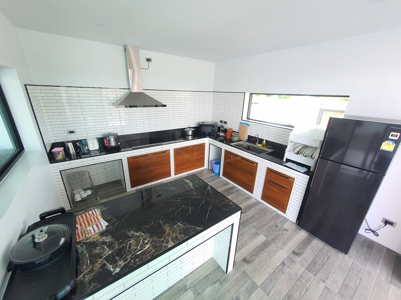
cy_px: 150
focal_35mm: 13
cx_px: 200
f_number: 2.2
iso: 64
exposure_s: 1/60
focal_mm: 1.8
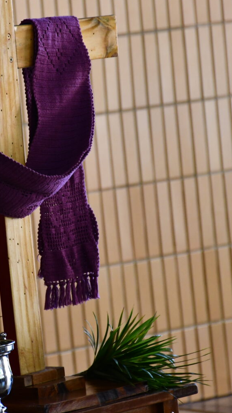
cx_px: 2
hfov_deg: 3.6
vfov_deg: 6.5
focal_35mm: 334
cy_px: 161
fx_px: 3654
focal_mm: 112
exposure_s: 1/250
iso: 1250
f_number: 5.6
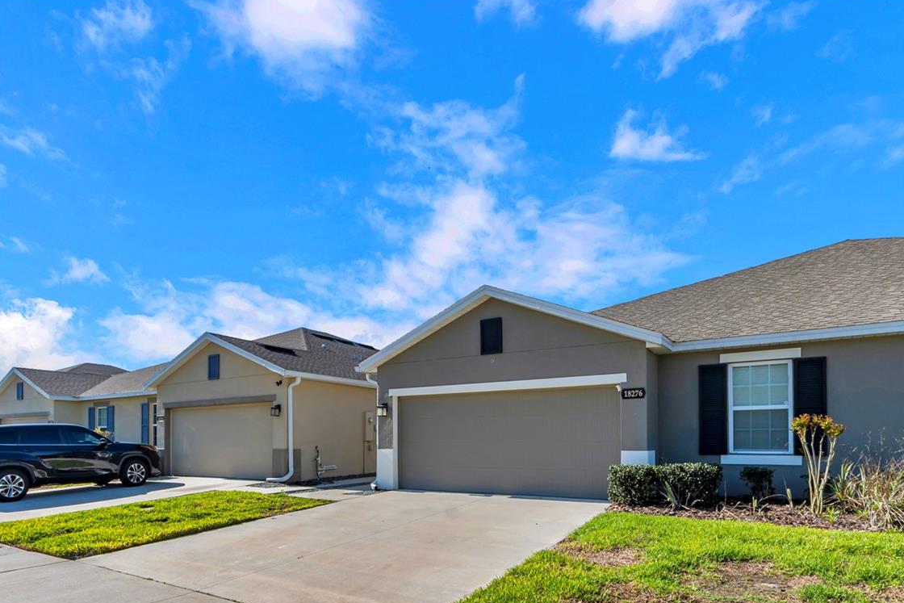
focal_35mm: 20
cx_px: 400
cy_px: 424
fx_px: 511
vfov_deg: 59.0
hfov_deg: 82.6
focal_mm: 9.5
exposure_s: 1/200
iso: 100
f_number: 10
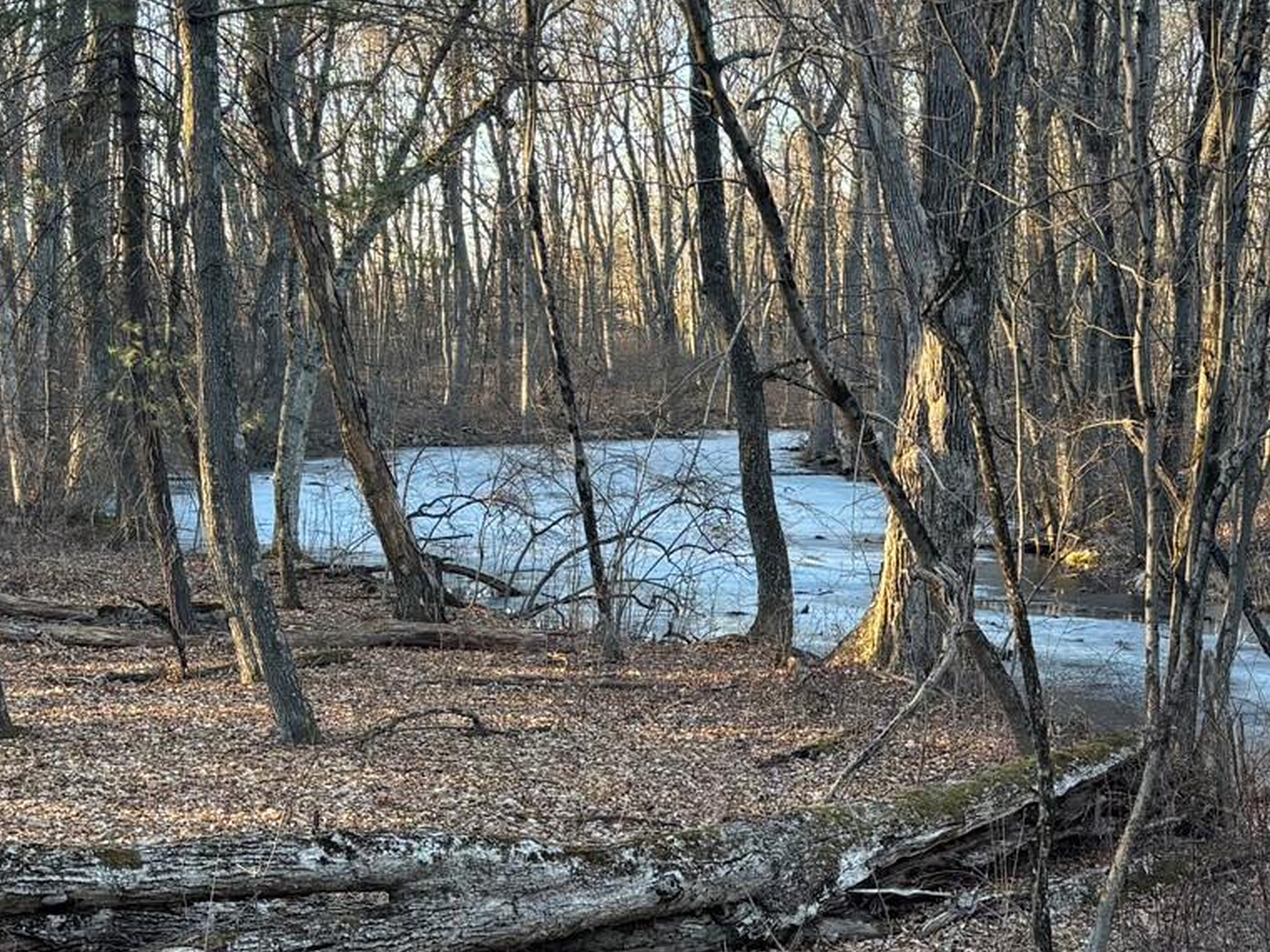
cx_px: 1083
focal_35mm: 70
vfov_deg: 21.0
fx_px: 2569
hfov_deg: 27.0
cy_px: 580
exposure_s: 1/121
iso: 50
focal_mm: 5.96
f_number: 1.6
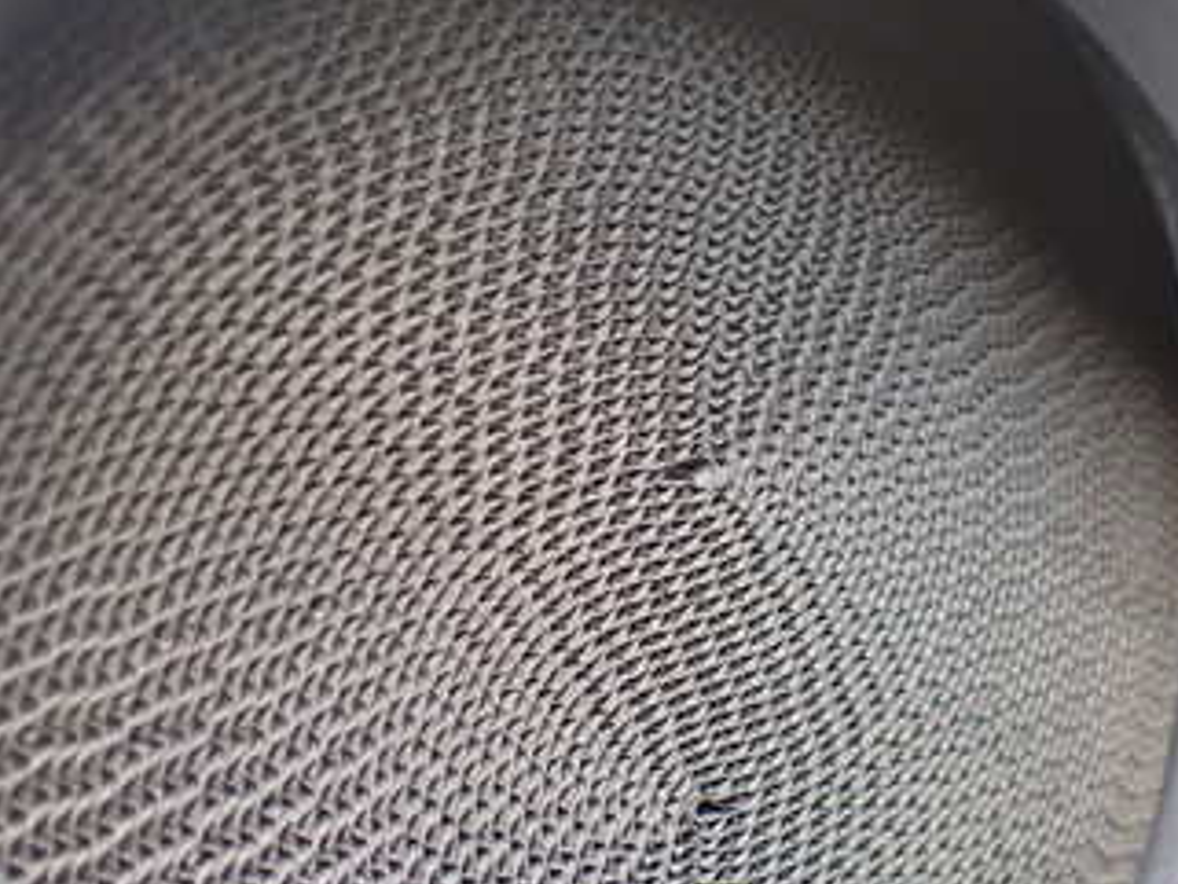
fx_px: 1906
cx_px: 679
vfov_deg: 26.1
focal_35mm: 56
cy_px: 436
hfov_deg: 34.3
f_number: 2.3
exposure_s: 1/50
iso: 800
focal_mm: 5.4
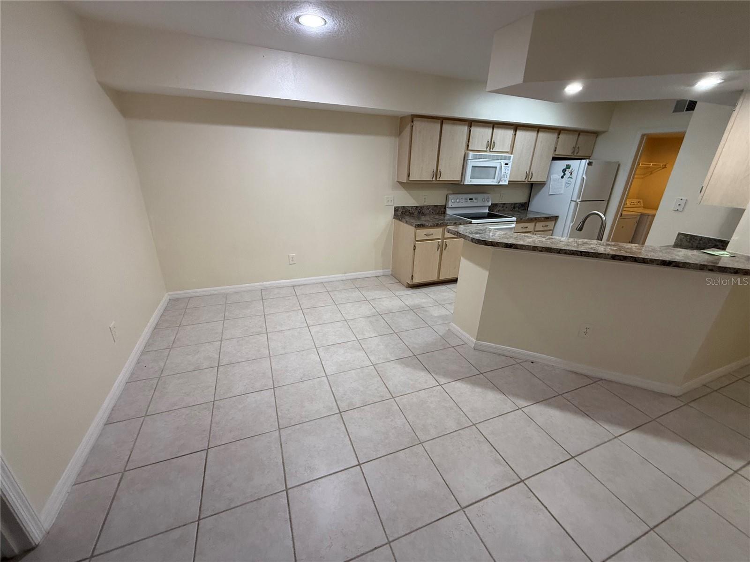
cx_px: 375
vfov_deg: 85.7
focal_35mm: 14
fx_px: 303
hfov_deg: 102.1
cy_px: 281
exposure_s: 1/120
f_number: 2.2
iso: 320
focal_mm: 2.22
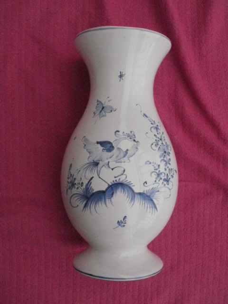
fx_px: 316
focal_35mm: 36
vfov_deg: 51.4
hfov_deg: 39.7
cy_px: 152
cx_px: 114
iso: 800
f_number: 5.6
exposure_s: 1/800
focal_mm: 6.3
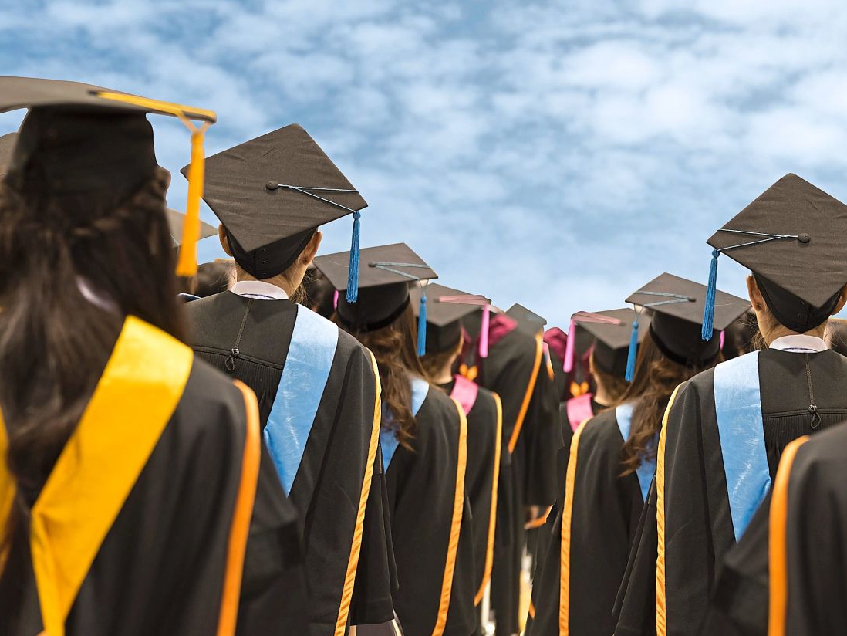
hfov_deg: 25.7
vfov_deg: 19.4
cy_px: 318
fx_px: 1860
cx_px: 431
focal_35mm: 76
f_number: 3.2
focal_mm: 70
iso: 640
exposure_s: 1/80
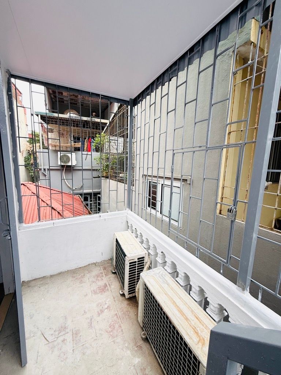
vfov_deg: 102.1
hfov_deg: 85.7
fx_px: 152
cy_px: 188
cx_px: 140
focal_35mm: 14
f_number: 2.2
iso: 50
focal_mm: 2.22
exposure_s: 1/167
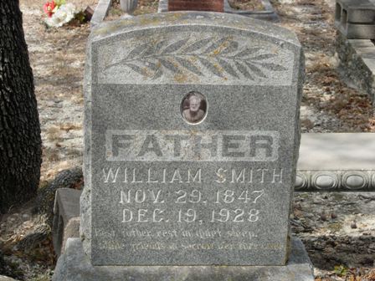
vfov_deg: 13.1
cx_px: 188
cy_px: 140
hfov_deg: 17.4
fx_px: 1224
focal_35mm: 113
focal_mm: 23.4
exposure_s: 1/430
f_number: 4.9
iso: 64
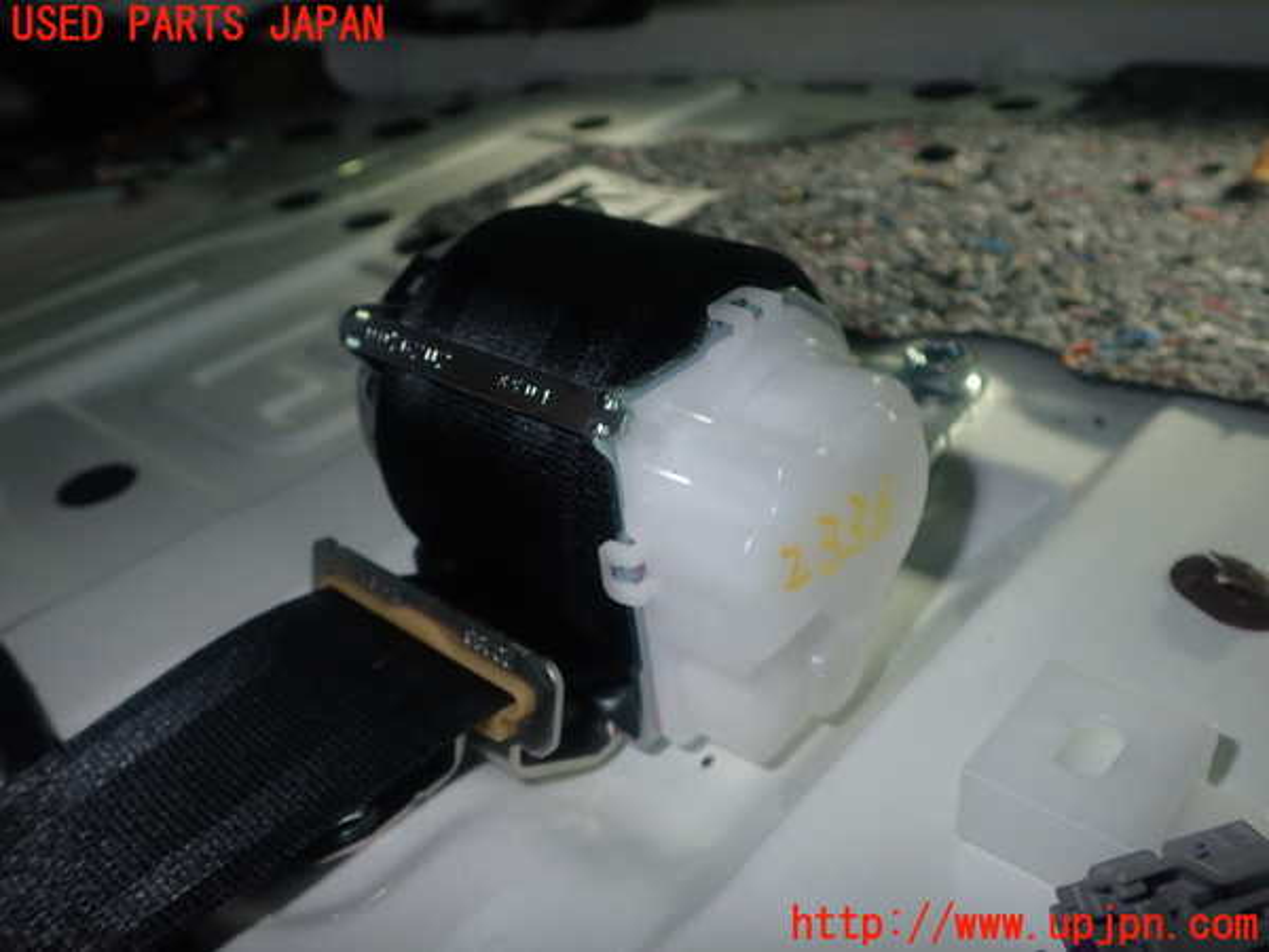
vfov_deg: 46.8
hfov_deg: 60.0
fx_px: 1100
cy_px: 476
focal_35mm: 30
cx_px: 634
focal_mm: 5.4
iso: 200
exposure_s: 1/30
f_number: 6.3
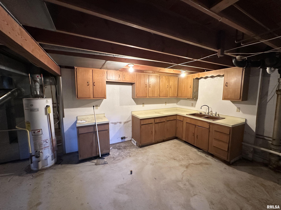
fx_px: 114
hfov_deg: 102.1
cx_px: 140
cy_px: 105
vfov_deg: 85.7
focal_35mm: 14
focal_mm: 2.22
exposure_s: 1/60
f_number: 2.2
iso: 500
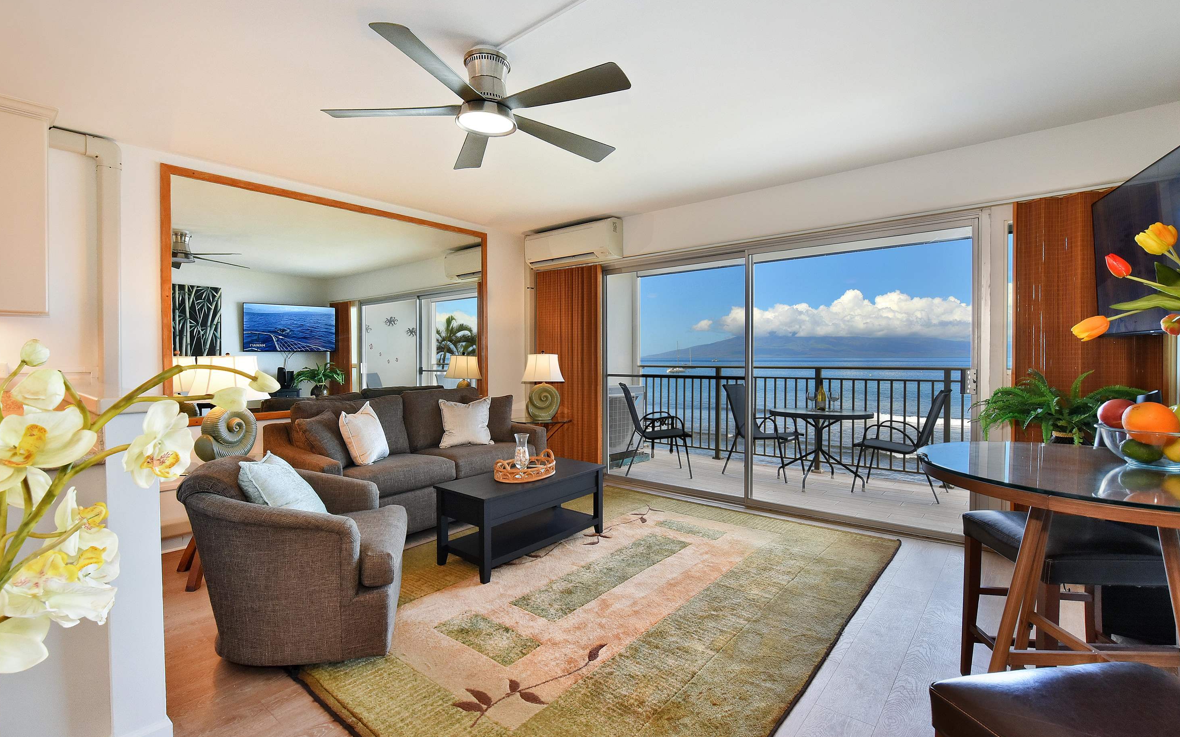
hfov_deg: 97.8
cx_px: 592
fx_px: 515
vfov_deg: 71.3
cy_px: 370
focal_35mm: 16
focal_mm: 15
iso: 5000
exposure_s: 1/60
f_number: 16
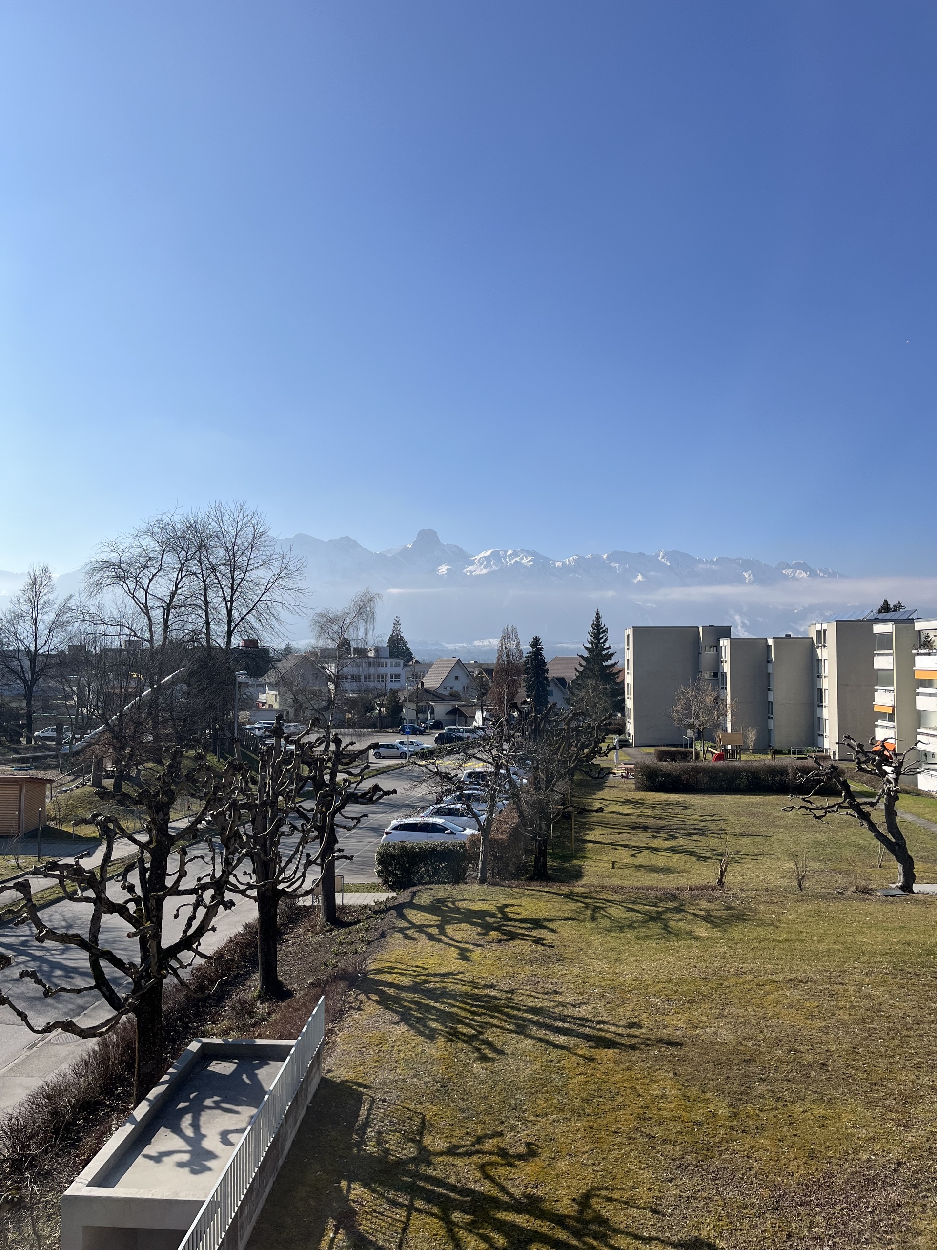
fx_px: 938
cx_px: 468
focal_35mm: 26
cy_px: 625
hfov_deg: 53.1
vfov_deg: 67.3
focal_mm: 5.1
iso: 50
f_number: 1.6
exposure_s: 1/5556
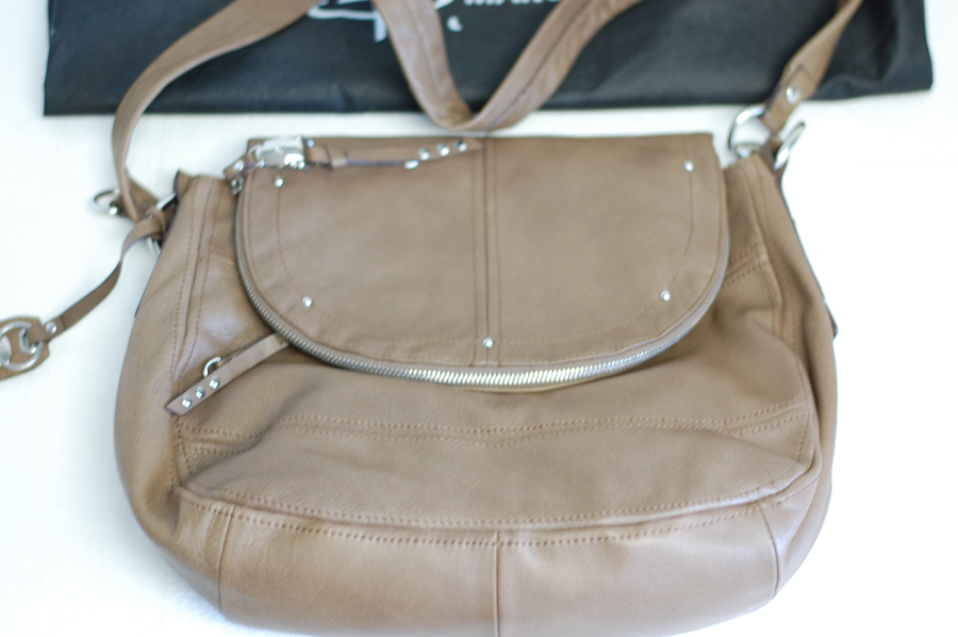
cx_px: 479
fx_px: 1994
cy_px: 318
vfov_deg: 18.1
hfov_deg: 27.0
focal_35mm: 75
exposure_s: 1/50
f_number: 1.8
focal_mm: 50
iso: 400
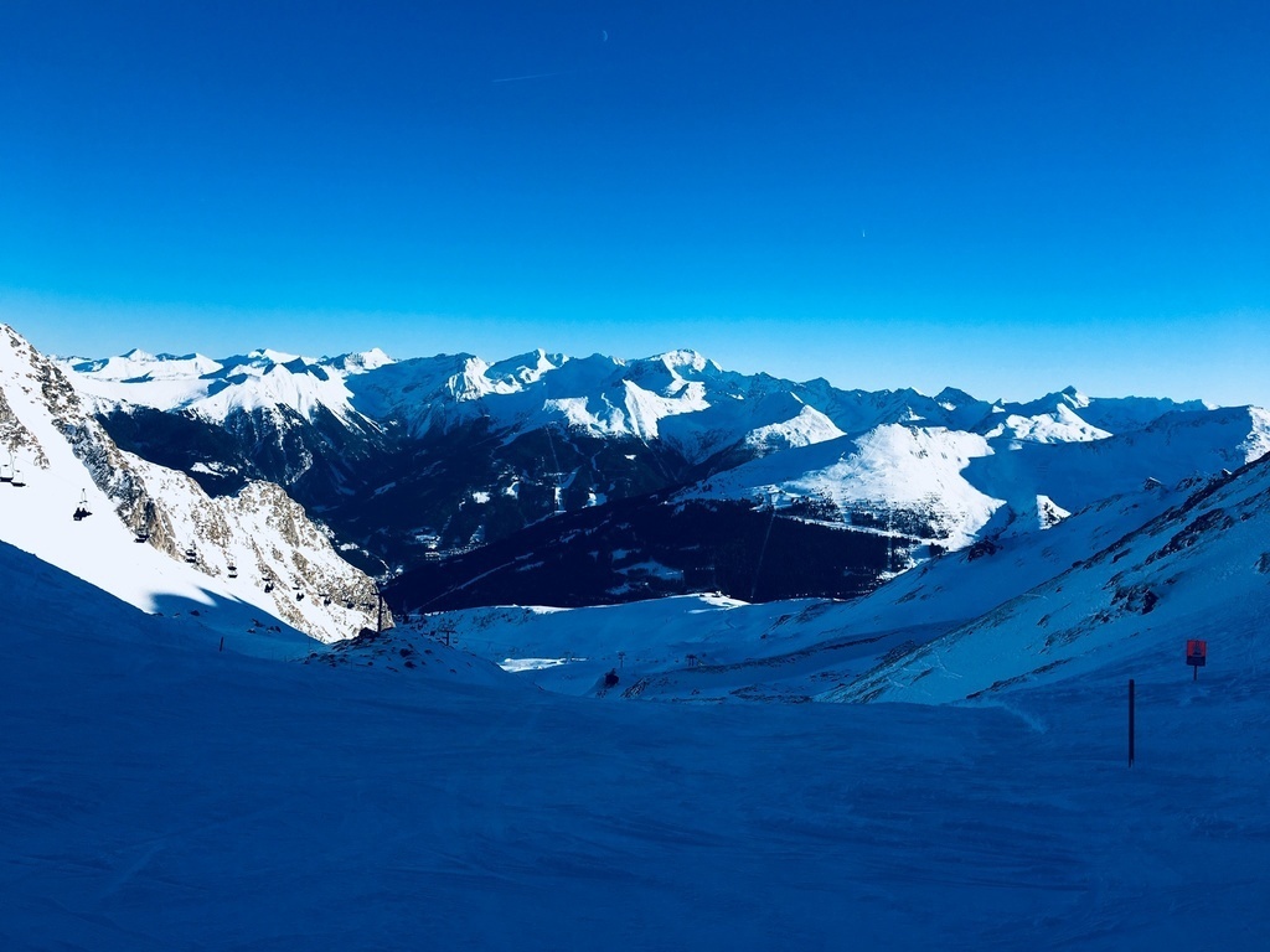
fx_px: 1064
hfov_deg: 61.7
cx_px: 635
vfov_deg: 48.2
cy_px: 476
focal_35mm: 29
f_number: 2.2
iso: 25
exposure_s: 1/2262
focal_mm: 4.15
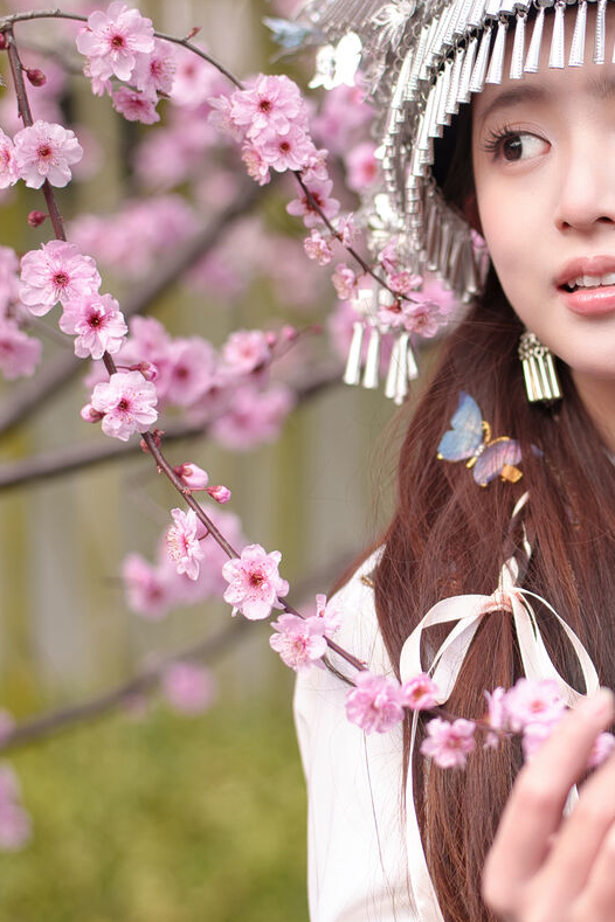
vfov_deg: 17.9
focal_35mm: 114
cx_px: 531
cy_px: 415
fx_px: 2921
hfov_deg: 12.0
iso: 100
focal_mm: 50
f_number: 1.8
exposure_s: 1/500
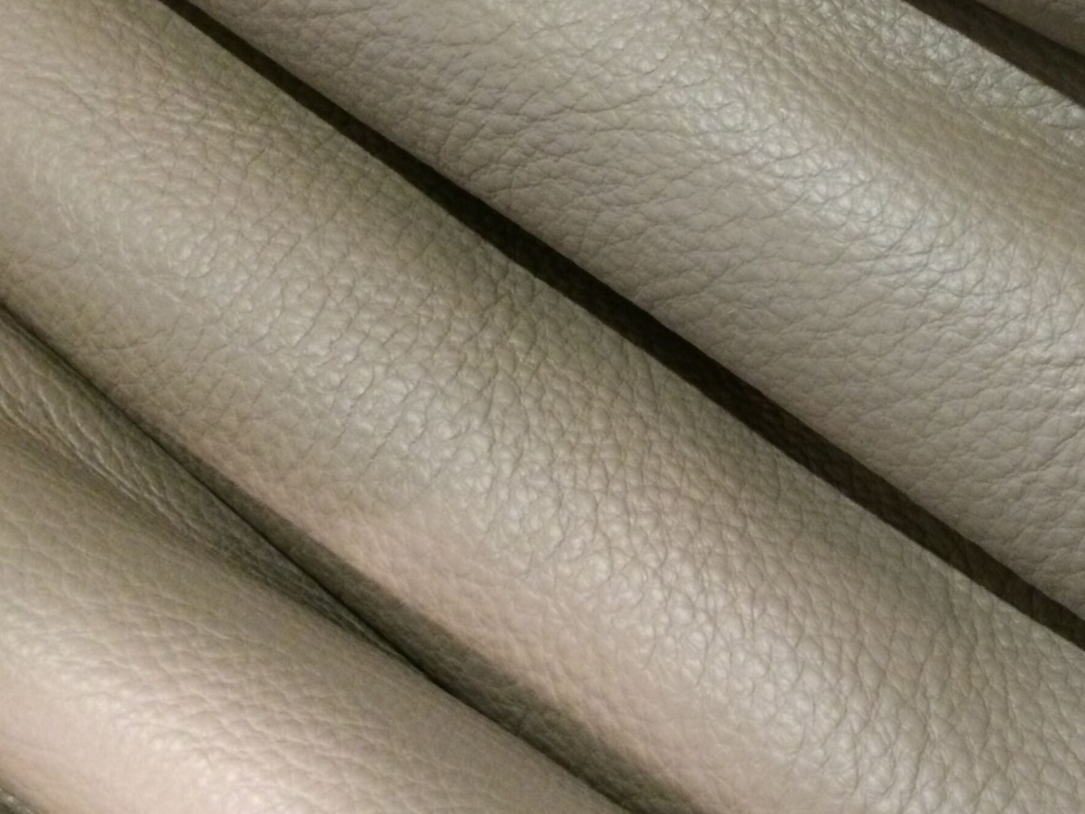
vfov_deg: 26.2
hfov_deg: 34.1
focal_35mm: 55
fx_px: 1724
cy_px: 201
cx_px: 826
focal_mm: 4.12
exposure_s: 1/17
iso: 500
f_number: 2.2
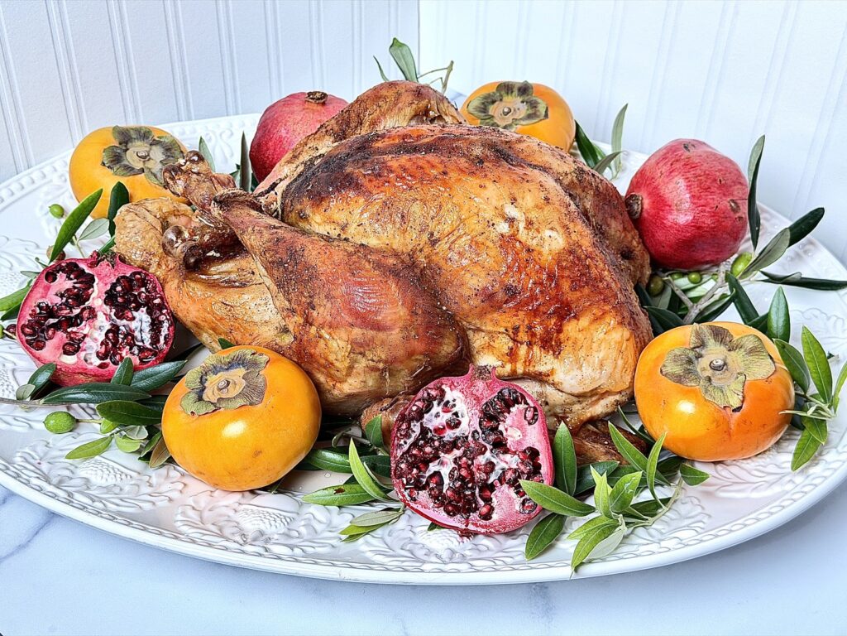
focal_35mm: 48
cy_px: 318
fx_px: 1174
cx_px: 424
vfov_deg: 30.3
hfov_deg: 39.7
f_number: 1.78
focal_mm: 6.76
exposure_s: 1/64
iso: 100
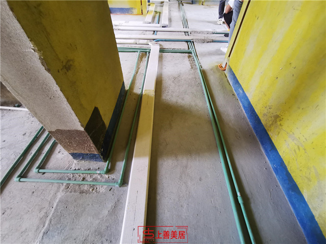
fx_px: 151
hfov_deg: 94.5
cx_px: 163
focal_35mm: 16
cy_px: 122
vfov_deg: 78.1
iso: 500
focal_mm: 2.35
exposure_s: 1/24
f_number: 2.2
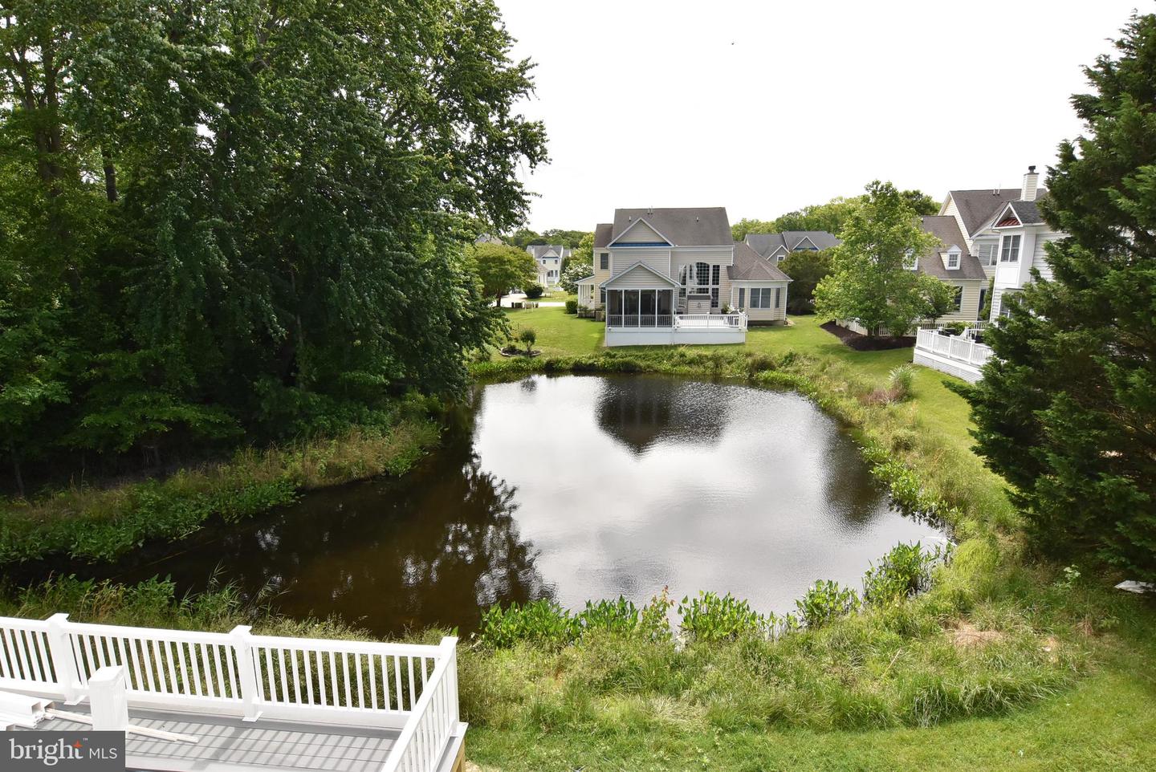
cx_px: 578
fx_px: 578
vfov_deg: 67.5
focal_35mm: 18
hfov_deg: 90.0
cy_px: 386
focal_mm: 12
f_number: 11
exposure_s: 1/500
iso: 640
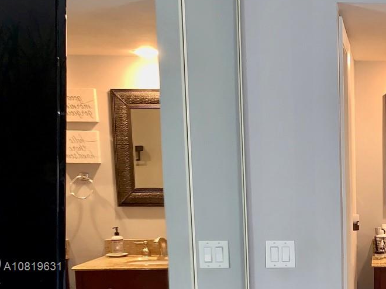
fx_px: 703
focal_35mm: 63
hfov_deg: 27.7
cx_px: 438
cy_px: 267
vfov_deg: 22.6
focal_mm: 4.25
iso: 40
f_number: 1.8
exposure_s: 1/20
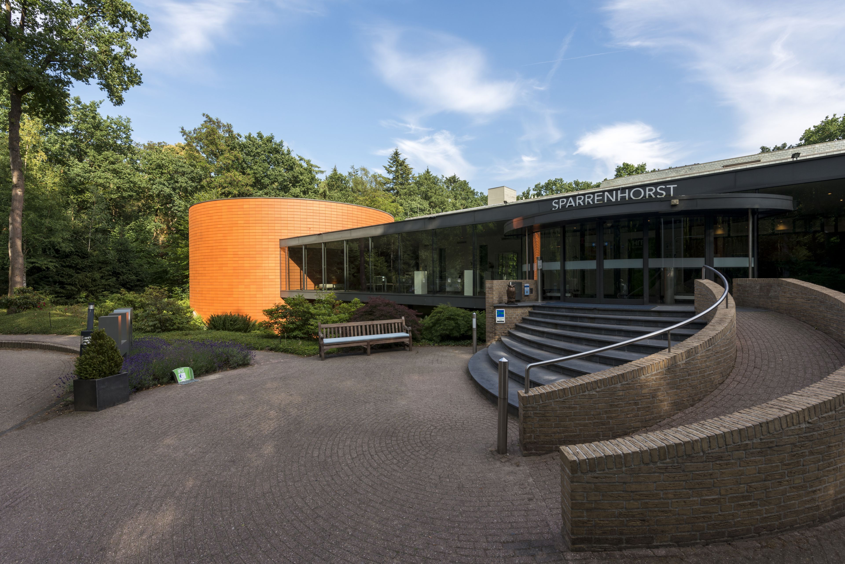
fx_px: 376
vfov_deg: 73.8
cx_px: 422
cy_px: 282
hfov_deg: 96.7
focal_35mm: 16
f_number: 11
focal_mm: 16
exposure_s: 1/200
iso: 100
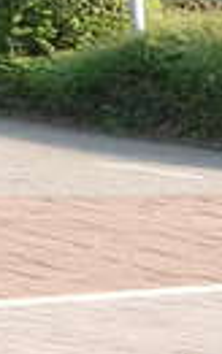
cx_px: -371
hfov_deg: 2.1
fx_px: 6150
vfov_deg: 3.3
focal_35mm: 636
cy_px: -54
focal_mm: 11.9
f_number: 4.1
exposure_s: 1/200
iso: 200
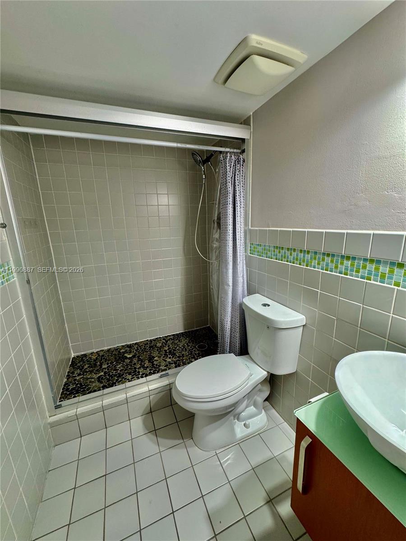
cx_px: 203
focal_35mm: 14
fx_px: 219
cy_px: 270
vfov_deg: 102.1
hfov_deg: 85.7
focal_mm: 2.22
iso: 200
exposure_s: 1/60
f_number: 2.2
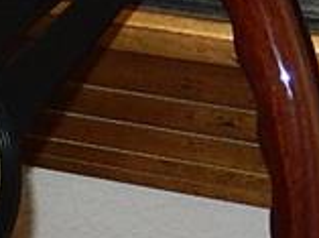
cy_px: 161
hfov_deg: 11.3
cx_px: -193
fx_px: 1526
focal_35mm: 166
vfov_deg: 8.9
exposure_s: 1/30
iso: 400
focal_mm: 4.5
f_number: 3.4
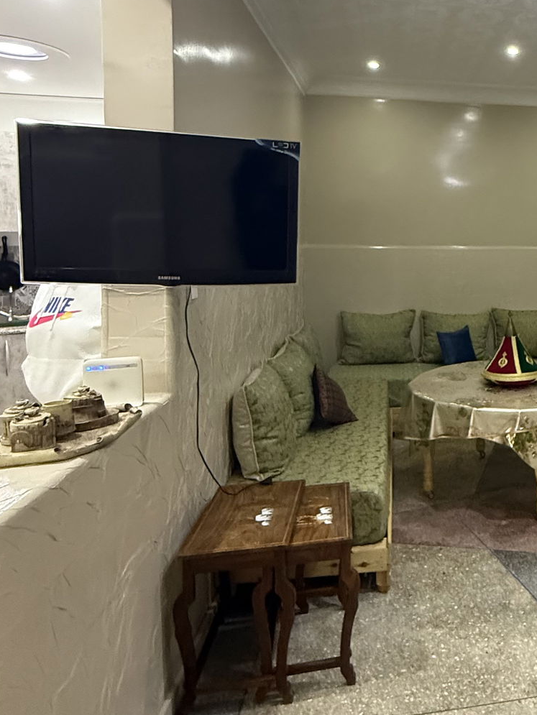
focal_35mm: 30
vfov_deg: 59.2
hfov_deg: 42.0
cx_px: 509
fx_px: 620
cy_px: 267
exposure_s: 1/50
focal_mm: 2.22
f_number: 2.2
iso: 640
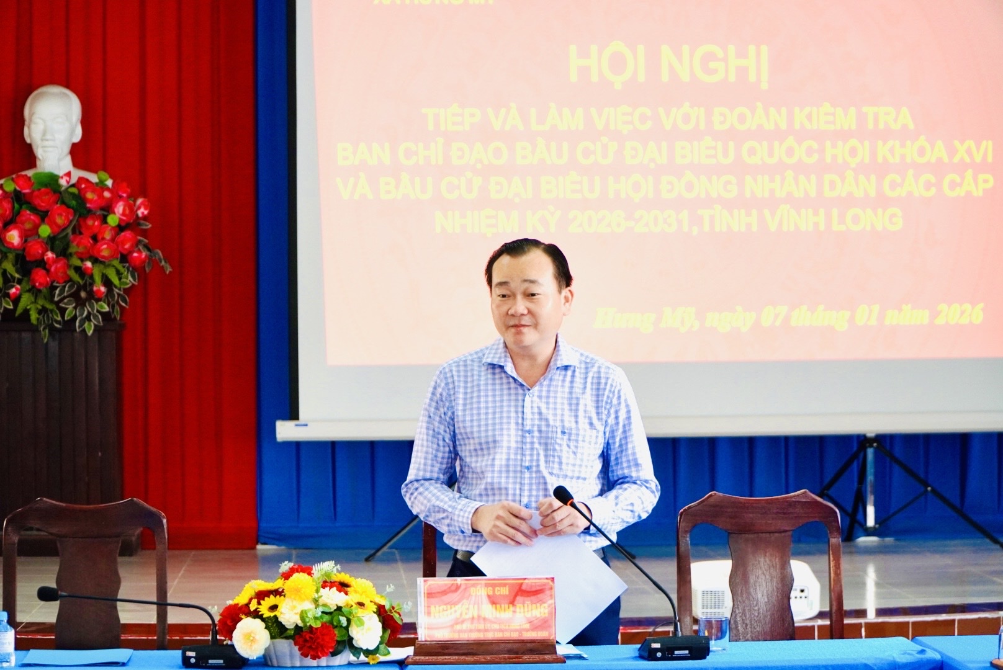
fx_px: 3178
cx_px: 502
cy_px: 335
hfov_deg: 17.9
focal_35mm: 114
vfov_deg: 12.0
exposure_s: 1/160
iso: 1000
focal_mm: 76
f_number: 4
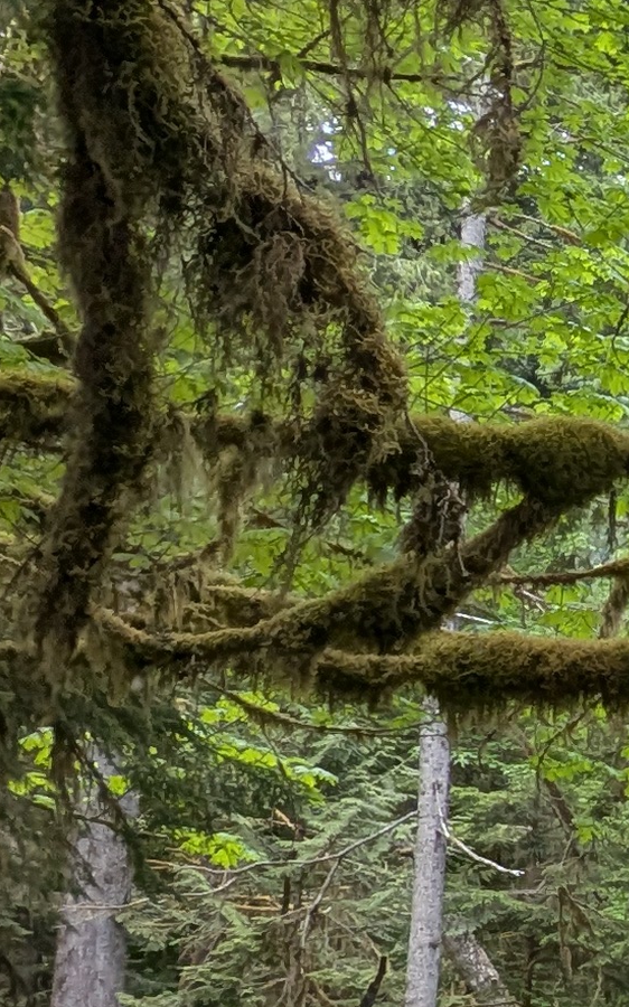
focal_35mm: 77
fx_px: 2113
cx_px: 1589
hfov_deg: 12.5
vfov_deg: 26.5
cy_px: 743
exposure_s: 1/794
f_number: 2.2
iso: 39
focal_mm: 2.35
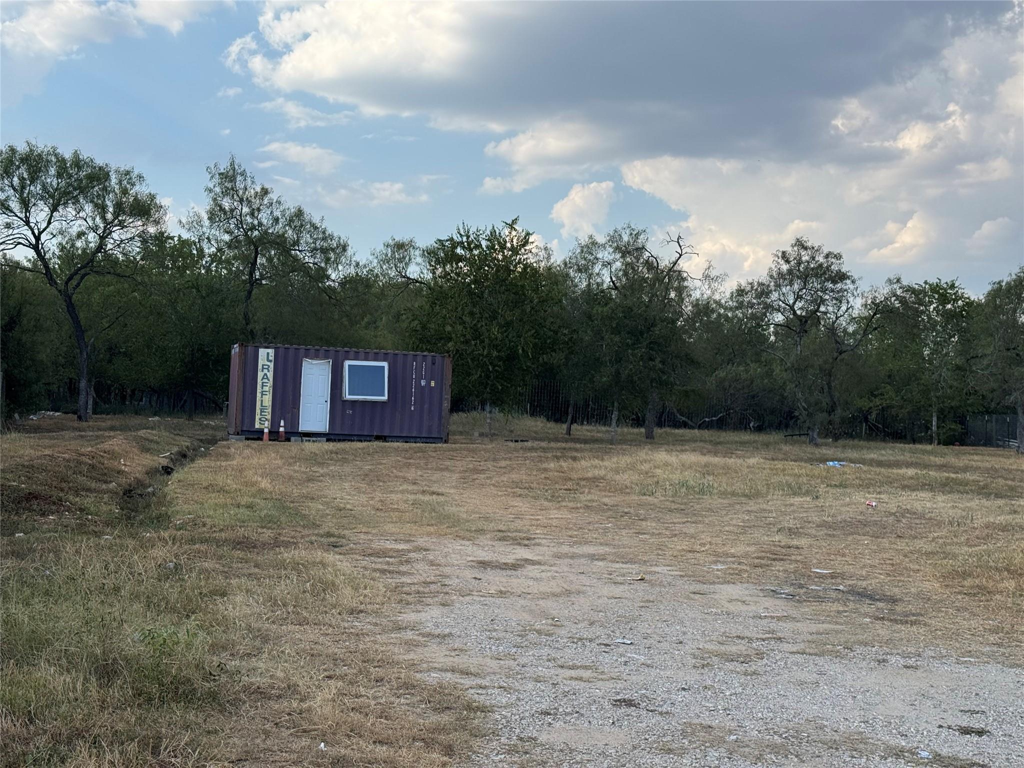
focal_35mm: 48
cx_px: 512
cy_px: 384
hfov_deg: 39.7
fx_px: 1420
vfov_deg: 30.3
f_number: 1.78
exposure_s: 1/3817
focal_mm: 6.76
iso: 64
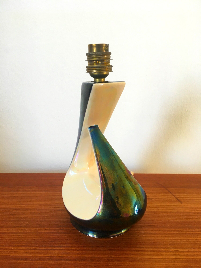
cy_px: 134
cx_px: 100
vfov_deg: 61.7
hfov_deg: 48.2
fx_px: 225
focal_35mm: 29
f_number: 2.2
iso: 64
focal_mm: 4.15
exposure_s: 1/33
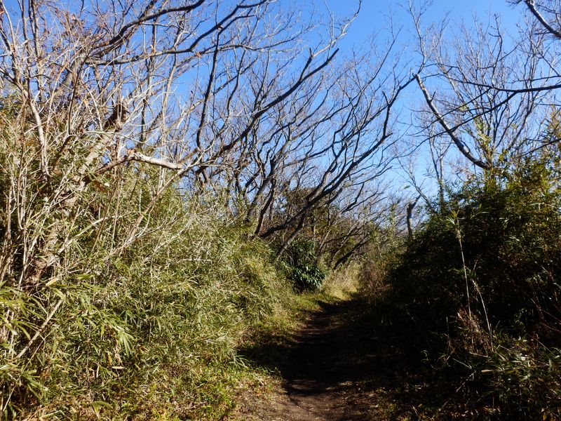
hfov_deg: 71.6
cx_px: 280
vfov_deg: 56.8
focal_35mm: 24
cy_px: 210
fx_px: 389
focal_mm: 4.2
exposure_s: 1/640
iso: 80
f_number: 3
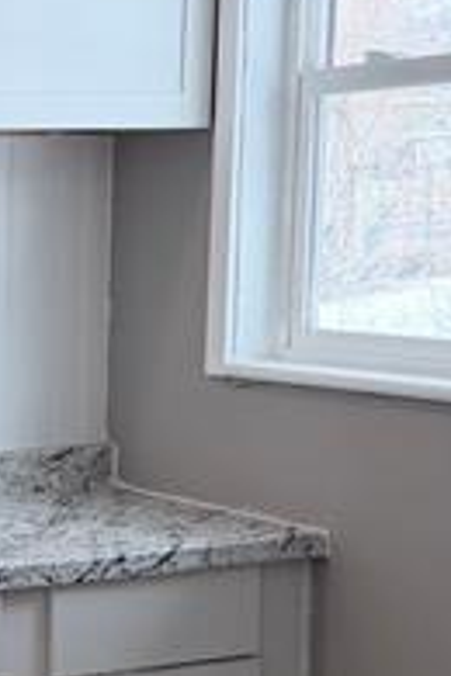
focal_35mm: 98
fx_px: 1841
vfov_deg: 20.7
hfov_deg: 13.2
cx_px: -238
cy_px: 503
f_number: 1.78
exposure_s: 1/185
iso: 80
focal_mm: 6.76
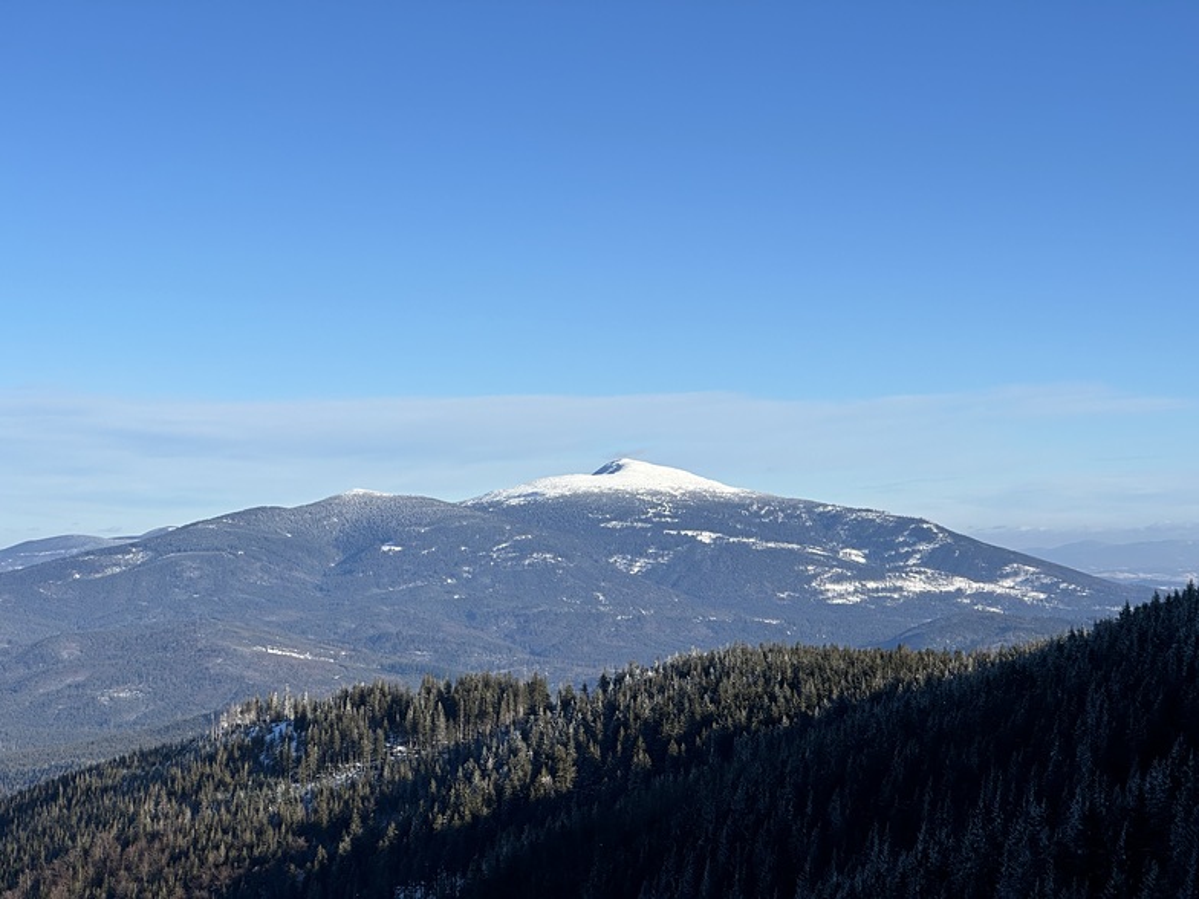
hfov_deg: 25.3
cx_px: 600
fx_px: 2667
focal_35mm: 77
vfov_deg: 19.1
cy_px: 450
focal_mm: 9
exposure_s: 1/1074
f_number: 2.8
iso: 32
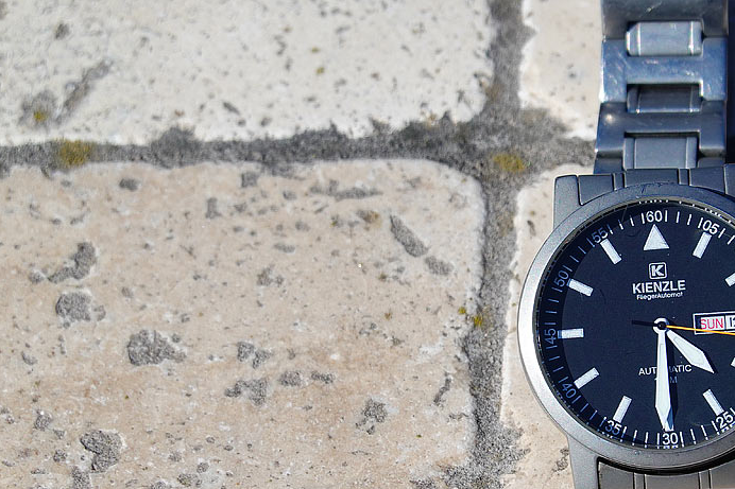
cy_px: 296
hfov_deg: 5.9
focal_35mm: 347
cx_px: 576
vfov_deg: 4.0
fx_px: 7082
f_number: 4.5
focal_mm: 72
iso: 125
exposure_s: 1/1000
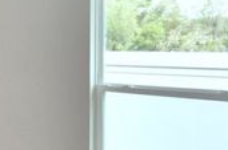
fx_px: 392
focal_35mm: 62
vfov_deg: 21.6
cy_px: 43
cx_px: -138
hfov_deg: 23.7
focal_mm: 10
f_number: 4.5
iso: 200
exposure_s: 1/60
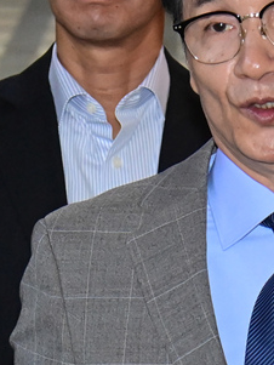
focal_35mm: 235
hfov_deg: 6.3
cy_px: 132
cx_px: 264
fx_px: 2478
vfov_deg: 8.4
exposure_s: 1/250
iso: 6400
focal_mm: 92
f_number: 7.1
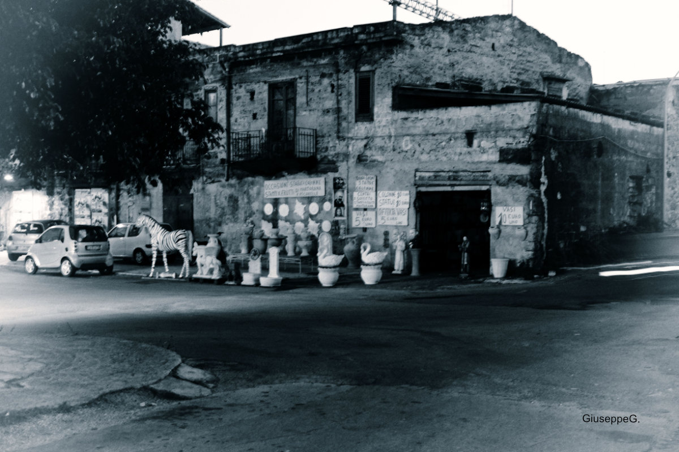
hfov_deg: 47.4
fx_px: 773
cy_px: 226
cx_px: 340
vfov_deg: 32.6
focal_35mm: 41
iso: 1600
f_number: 7.1
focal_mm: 27
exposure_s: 1/2.5
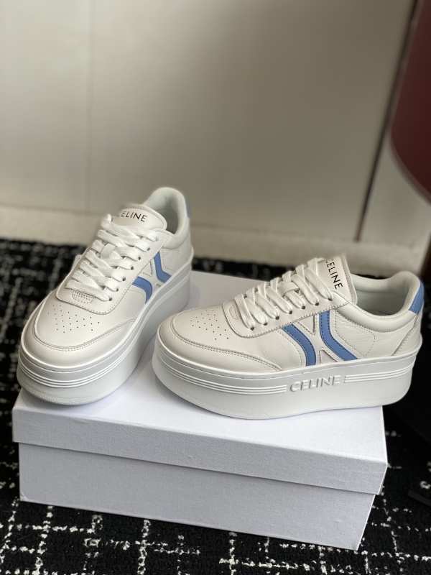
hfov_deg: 28.0
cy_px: 288
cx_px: 216
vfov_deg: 36.8
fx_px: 863
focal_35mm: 52
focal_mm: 6
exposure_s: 1/268
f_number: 2
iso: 20
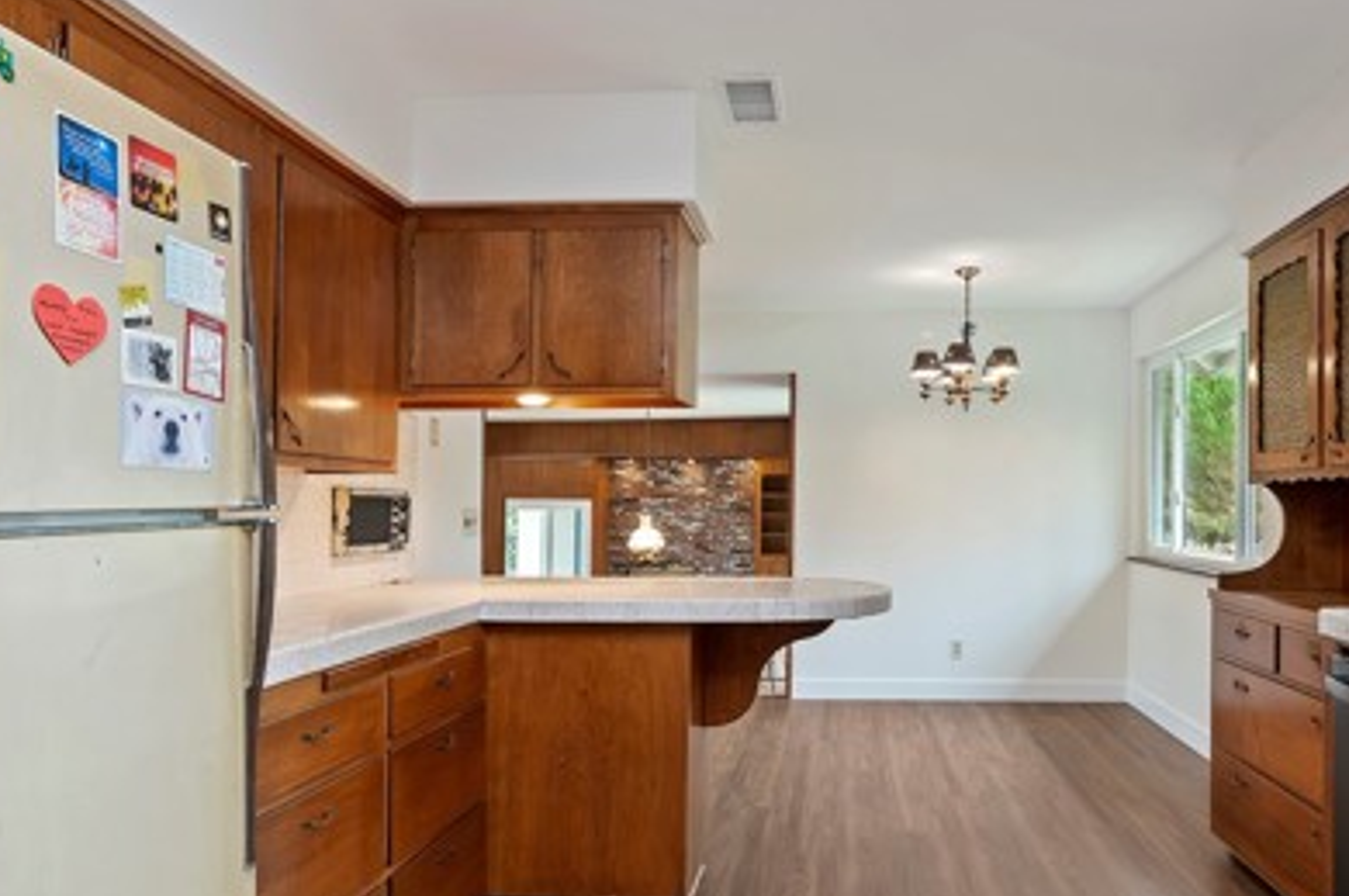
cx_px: 726
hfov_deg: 76.0
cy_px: 439
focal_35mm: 23
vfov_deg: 55.0
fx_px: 861
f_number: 10
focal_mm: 14
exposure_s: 1/6
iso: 500
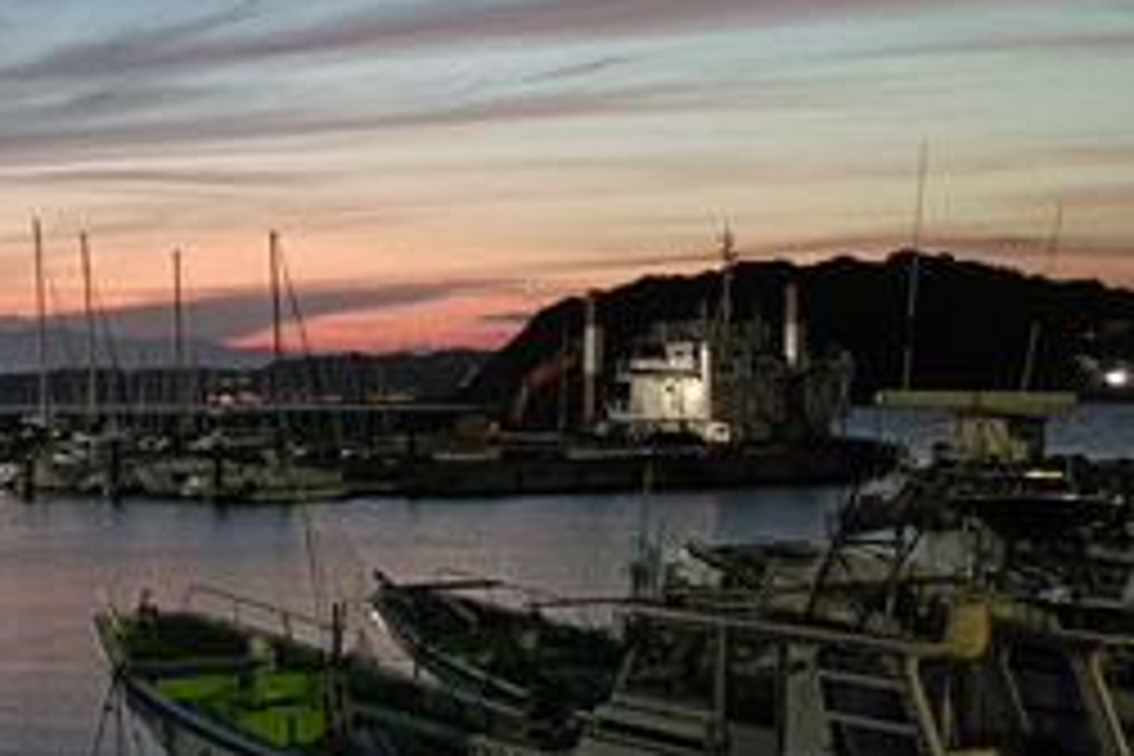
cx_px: 99
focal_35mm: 68
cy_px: 457
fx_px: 2142
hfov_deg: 28.4
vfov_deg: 20.0
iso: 3200
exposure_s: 1/16.7
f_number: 1.7
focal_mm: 4.7
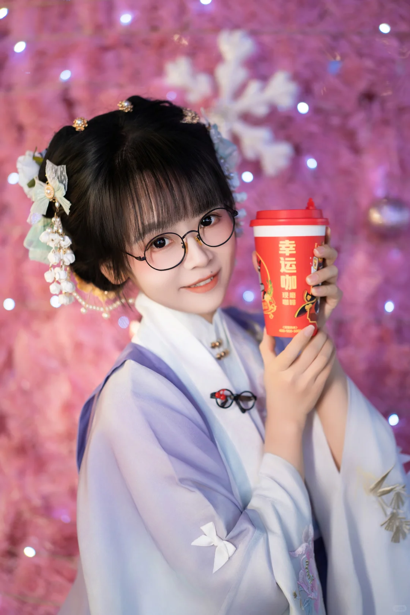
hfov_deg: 27.0
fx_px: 854
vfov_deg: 39.6
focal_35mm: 50
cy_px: 308
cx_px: 205
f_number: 1.8
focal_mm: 50
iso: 400
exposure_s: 1/125
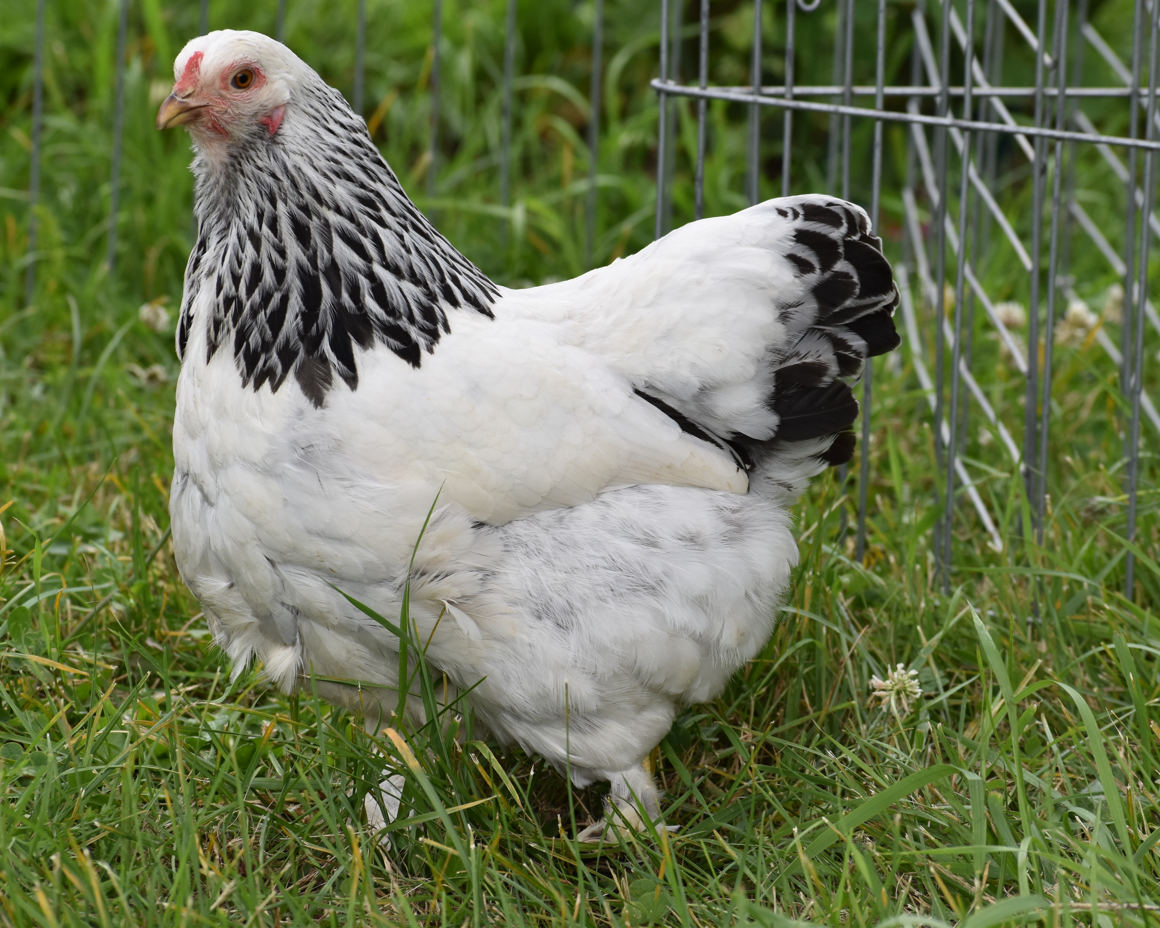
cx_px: 544
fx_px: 7847
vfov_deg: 6.8
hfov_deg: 8.5
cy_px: 463
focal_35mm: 229
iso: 400
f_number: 8
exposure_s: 1/250
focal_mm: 135
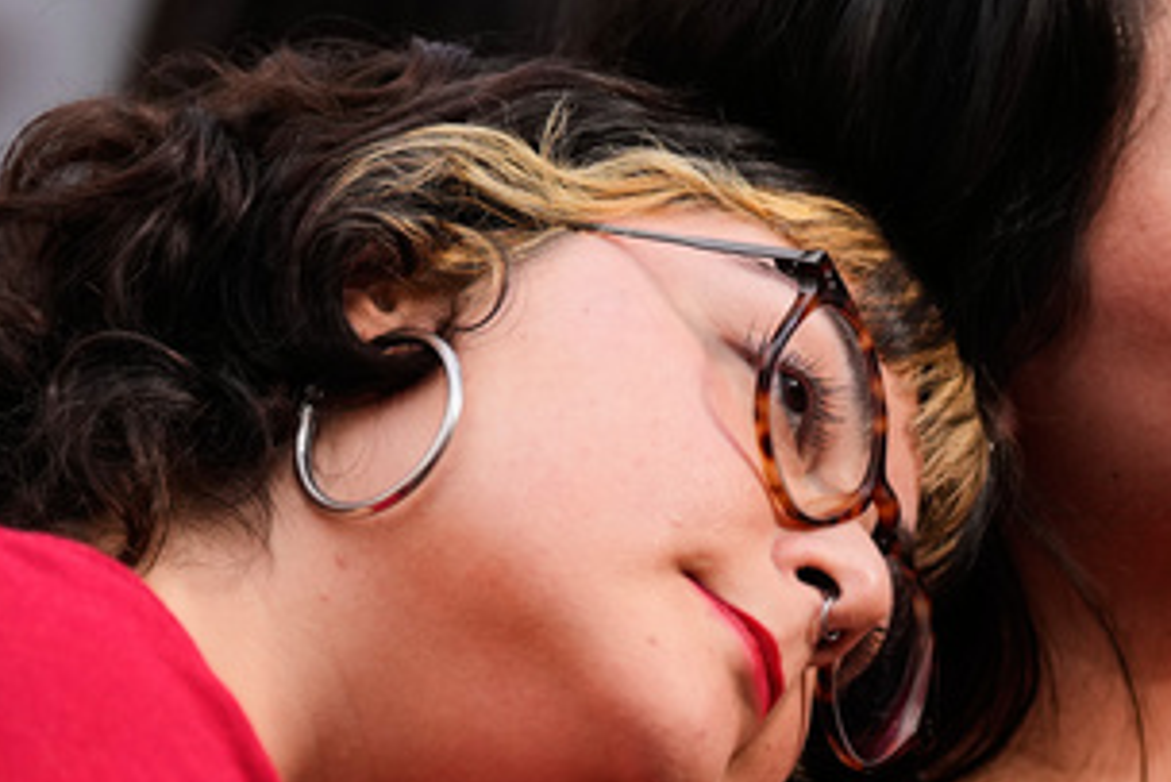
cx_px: 774
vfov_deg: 3.3
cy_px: 1054
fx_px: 13375
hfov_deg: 5.0
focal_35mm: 411
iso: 640
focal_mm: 122
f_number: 2.8
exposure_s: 1/3200
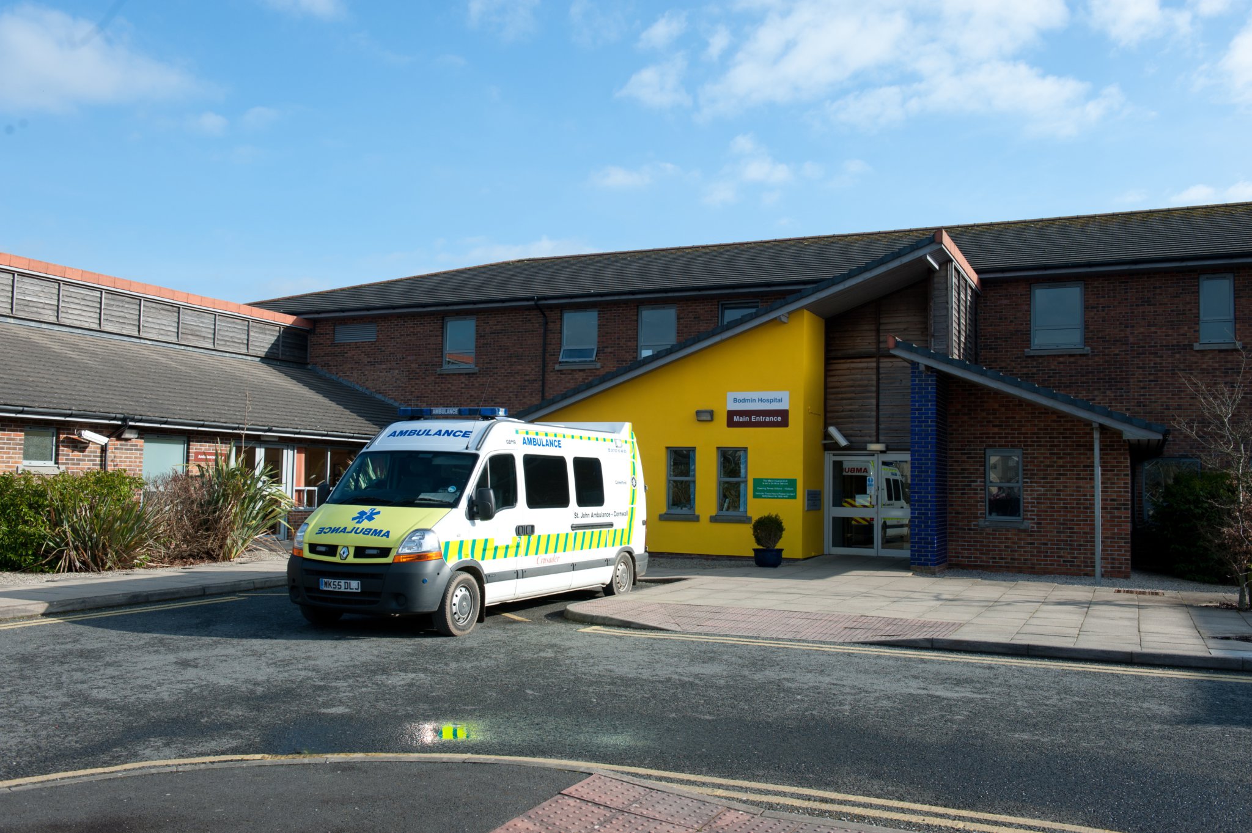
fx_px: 1112
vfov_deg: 41.1
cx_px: 626
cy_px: 416
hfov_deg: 58.8
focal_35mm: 32
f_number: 9
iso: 200
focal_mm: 32
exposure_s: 1/320
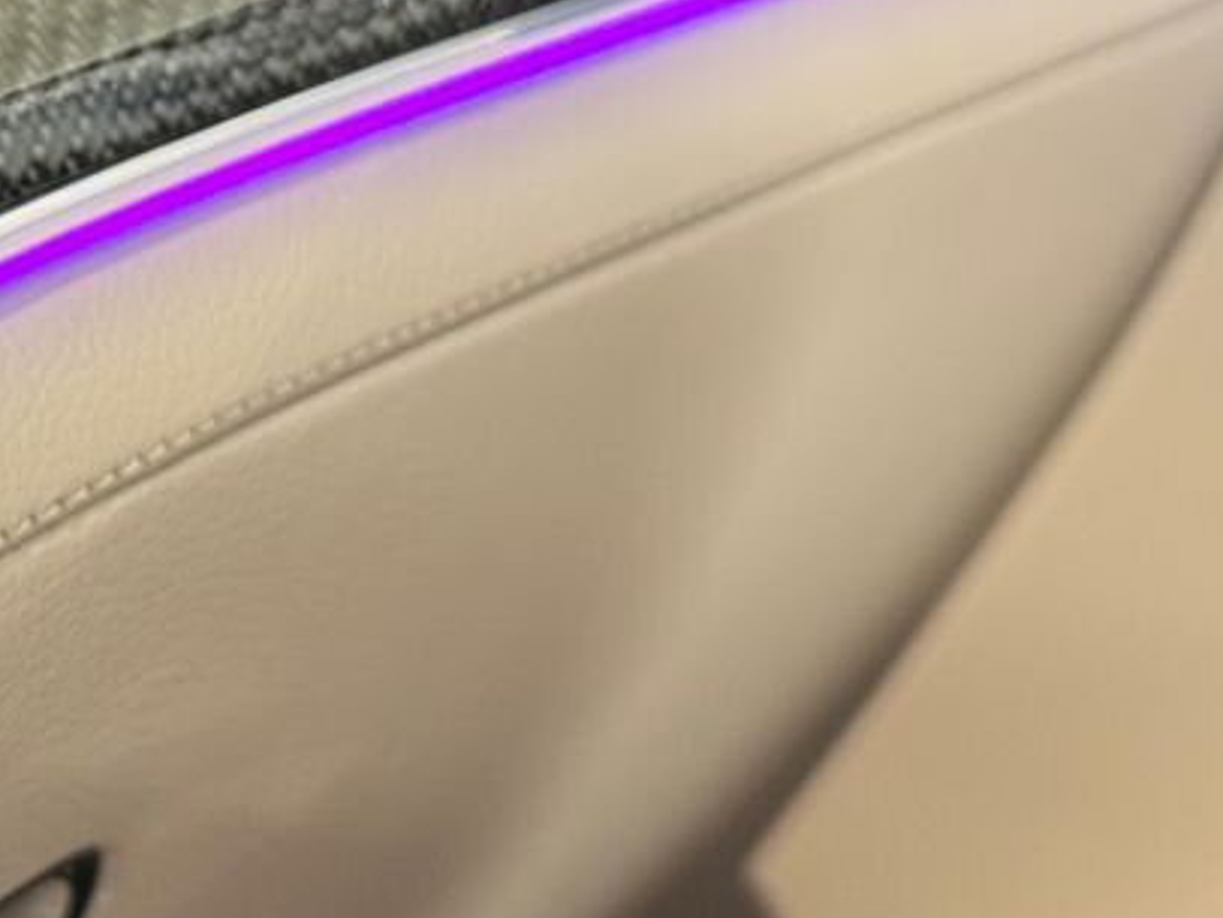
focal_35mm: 121
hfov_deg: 15.7
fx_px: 4278
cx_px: -244
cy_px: 9
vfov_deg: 12.1
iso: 400
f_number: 1.78
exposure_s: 1/25
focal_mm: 6.76
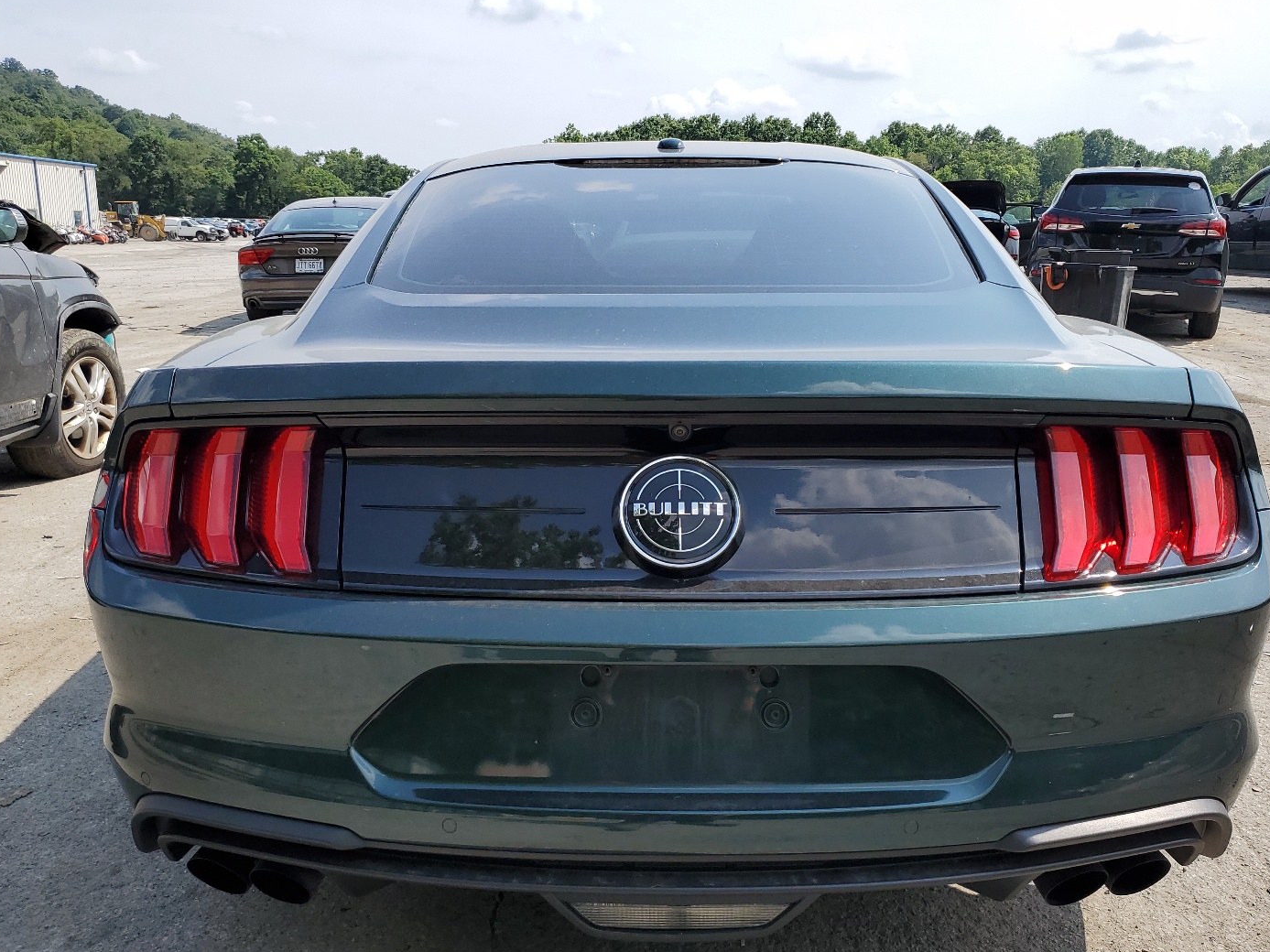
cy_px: 523
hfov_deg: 59.9
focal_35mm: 30
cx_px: 666
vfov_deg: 46.7
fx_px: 1101
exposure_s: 1/3333
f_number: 1.5
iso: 50
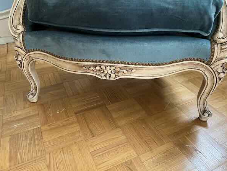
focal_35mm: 28
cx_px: 115
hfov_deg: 63.4
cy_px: 80
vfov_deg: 49.7
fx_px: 184
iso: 160
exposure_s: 1/60
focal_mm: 5.7
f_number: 1.5
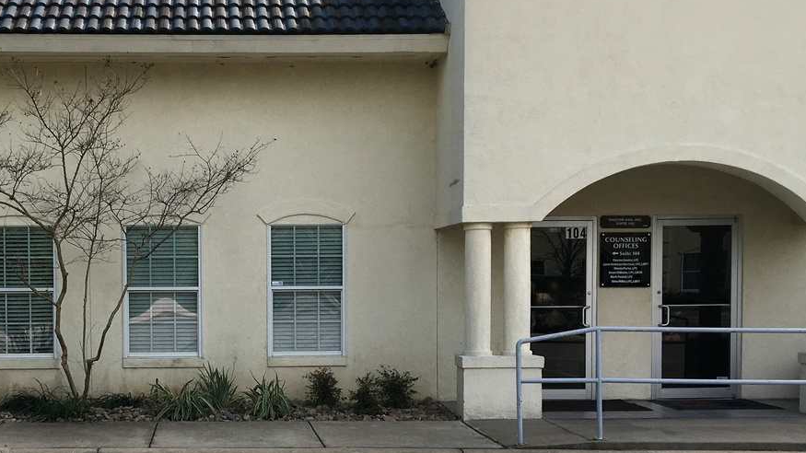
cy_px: 322
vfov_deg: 22.9
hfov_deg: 39.3
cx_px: 252
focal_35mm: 52
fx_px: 1111
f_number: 2.2
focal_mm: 4.15
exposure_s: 1/1261
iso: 25
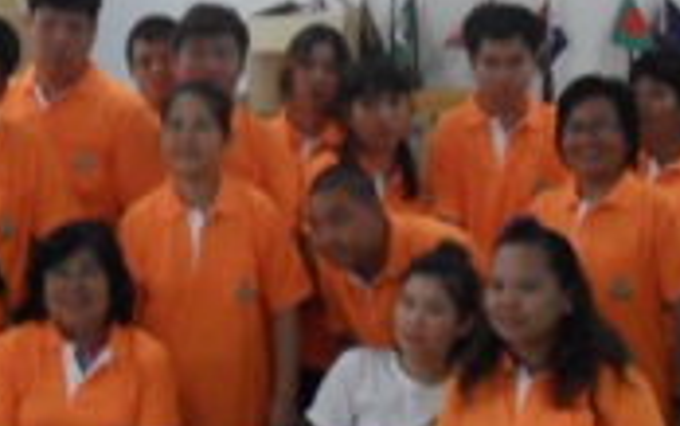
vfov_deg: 12.8
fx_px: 1873
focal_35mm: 101
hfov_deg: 20.6
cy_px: 8
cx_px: 285
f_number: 4
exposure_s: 1/30
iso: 400
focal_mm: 6.6
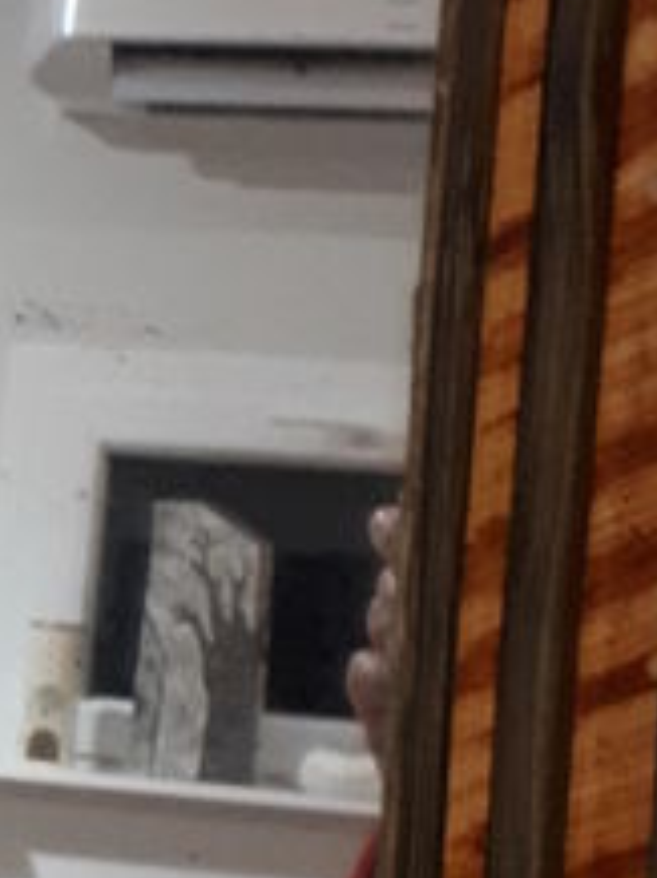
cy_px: 399
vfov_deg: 15.9
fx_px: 3144
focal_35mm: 124
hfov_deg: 11.3
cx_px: -407
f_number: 1.9
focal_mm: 3.6
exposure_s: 1/17
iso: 320
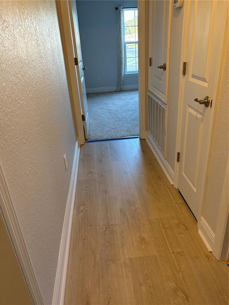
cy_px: 152
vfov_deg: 67.3
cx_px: 114
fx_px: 229
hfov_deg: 53.1
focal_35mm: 26
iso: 160
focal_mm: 5.96
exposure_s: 1/60
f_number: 1.6
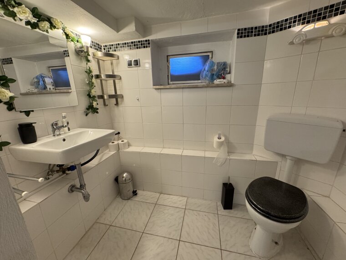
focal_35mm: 14
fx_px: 140
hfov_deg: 102.1
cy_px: 130
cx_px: 173
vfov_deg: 85.7
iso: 250
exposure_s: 1/100
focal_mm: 2.22
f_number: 2.2
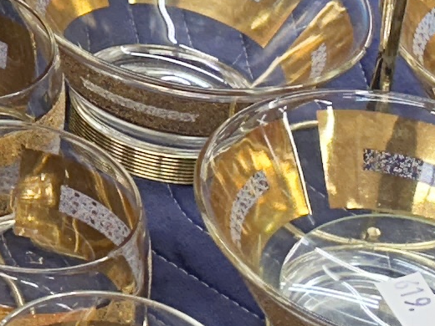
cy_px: -285
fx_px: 2337
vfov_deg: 7.7
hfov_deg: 9.8
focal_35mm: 186
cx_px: -450
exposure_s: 1/120
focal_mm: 6.86
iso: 160
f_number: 1.78
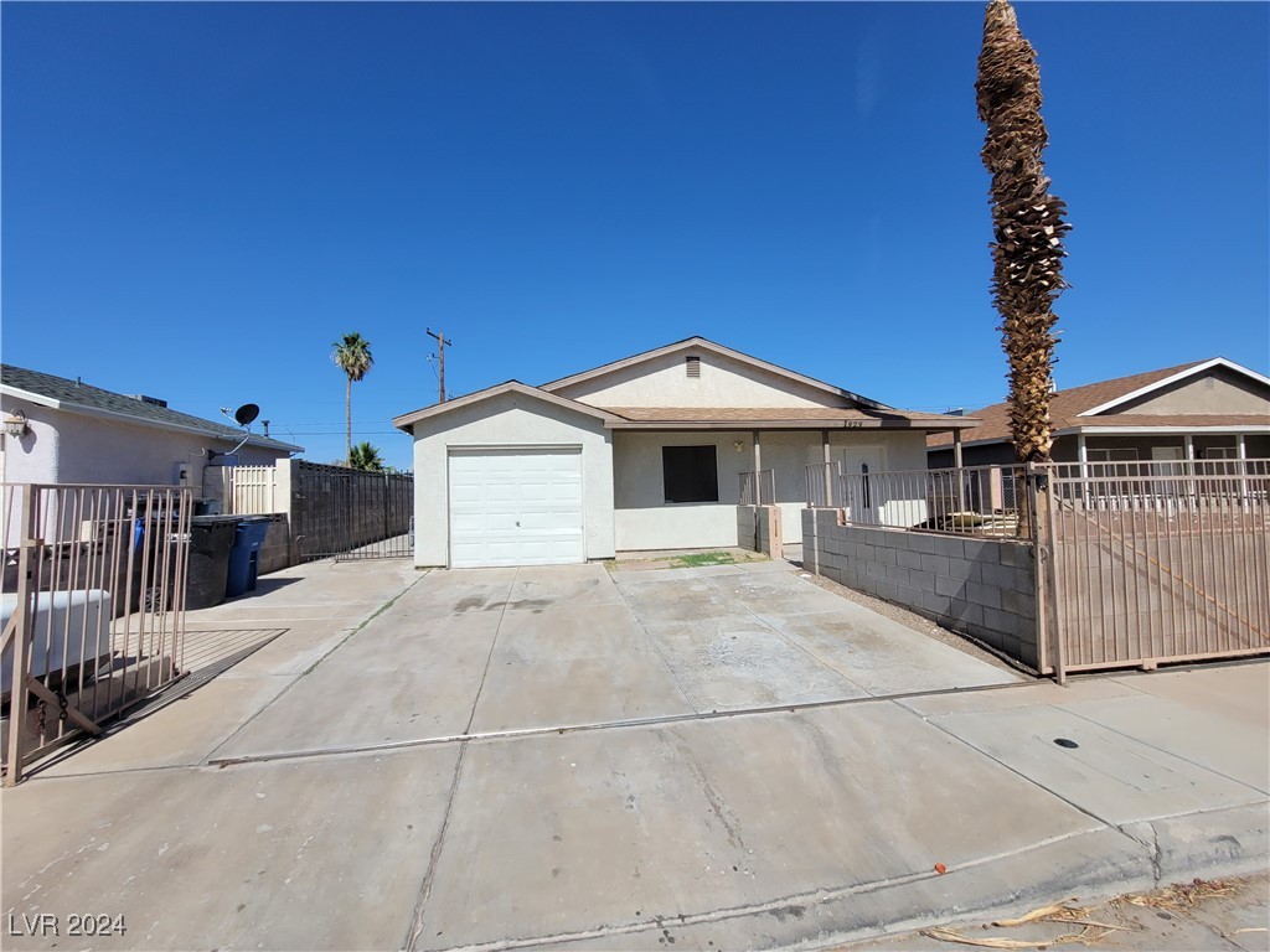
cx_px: 635
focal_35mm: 13
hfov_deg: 106.2
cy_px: 476
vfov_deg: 89.9
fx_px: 477
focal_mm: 2.2
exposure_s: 1/2476
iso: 64
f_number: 2.2
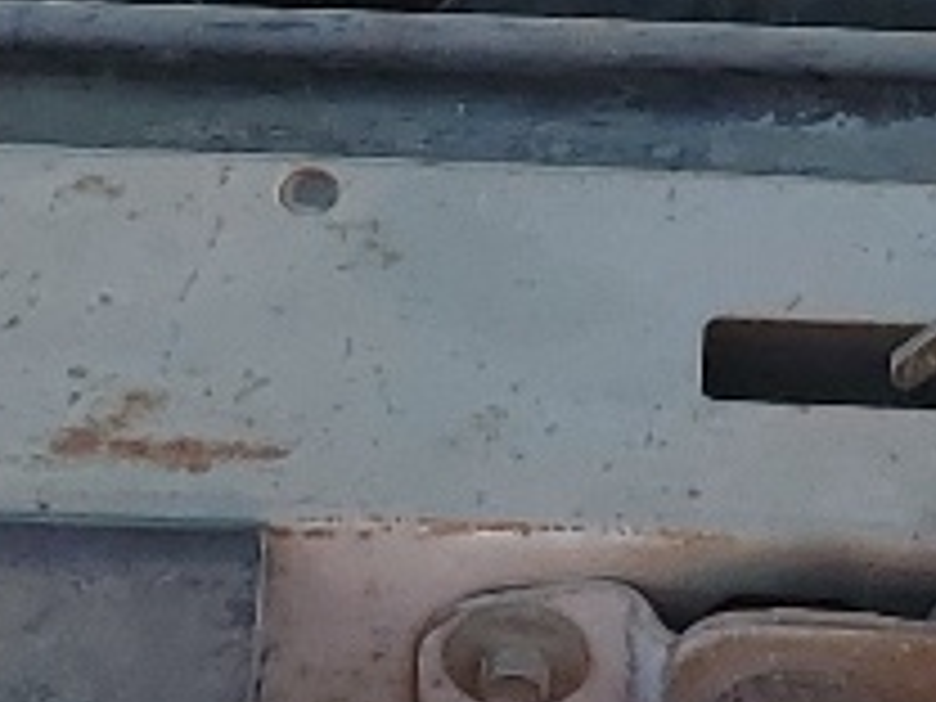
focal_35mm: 200
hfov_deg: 9.8
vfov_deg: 7.2
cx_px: 868
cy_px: -634
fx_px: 5408
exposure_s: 1/417
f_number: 1.5
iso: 50
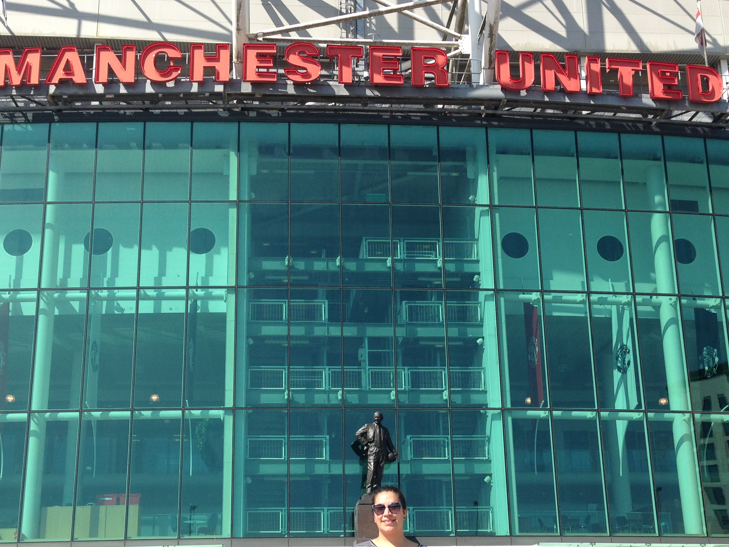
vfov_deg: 31.2
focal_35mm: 46
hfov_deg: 41.2
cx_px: 339
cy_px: 374
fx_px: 969
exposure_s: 1/1178
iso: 50
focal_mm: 4.12
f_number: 2.4
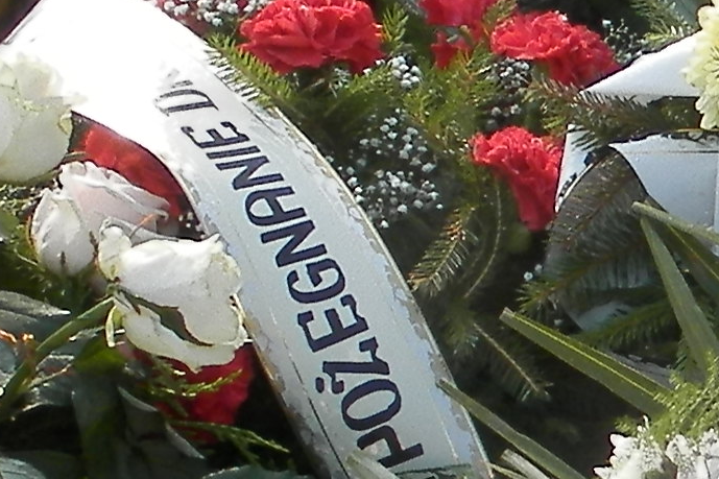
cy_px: 370
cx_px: 1304
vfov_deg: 7.9
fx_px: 3474
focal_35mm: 174
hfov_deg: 11.0
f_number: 3.1
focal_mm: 4.5
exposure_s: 1/320
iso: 80
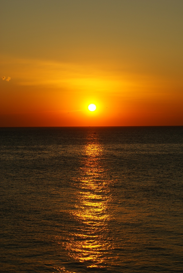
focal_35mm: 105
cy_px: 136
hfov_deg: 13.1
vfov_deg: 19.4
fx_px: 799
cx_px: 92
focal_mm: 70
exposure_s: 1/160
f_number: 13
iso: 100
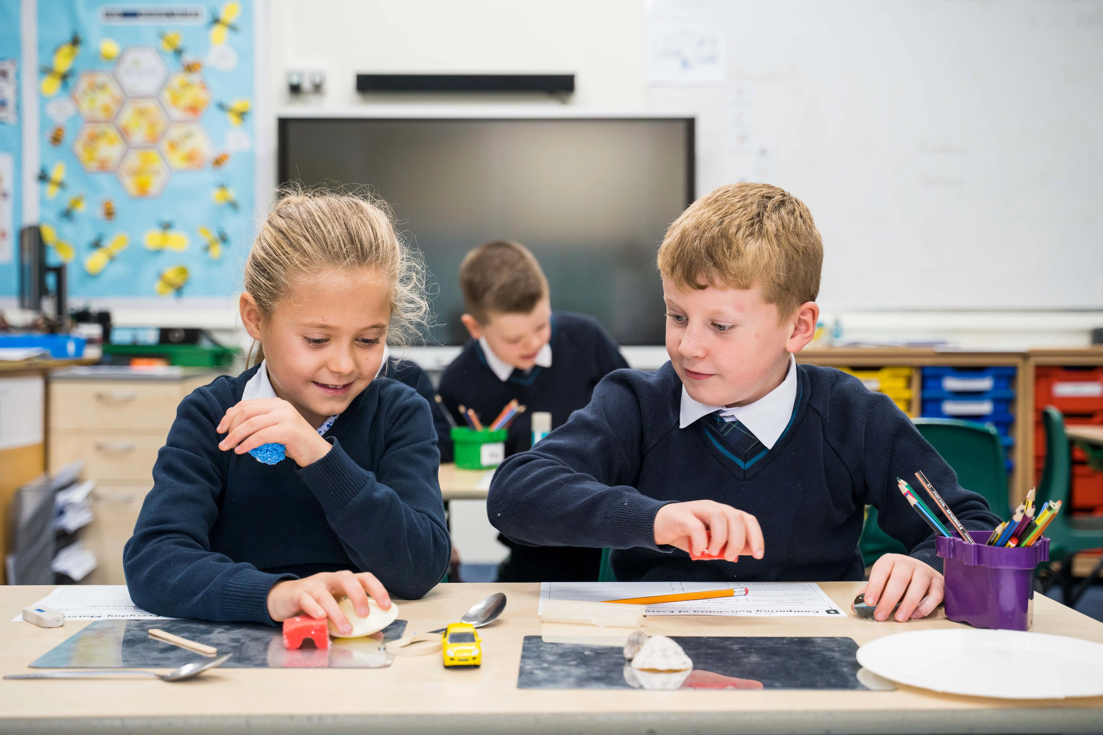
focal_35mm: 48
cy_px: 368
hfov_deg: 41.1
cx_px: 552
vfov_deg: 28.1
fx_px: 1471
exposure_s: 1/160
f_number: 3.5
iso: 1250
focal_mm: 48
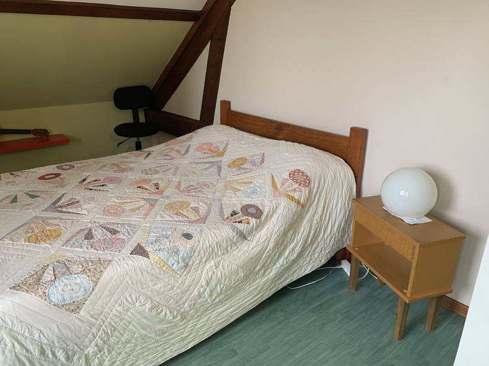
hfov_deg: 67.3
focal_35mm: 26
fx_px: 367
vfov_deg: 53.0
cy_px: 183
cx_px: 244
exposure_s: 1/60
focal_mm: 4.25
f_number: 1.8
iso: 160
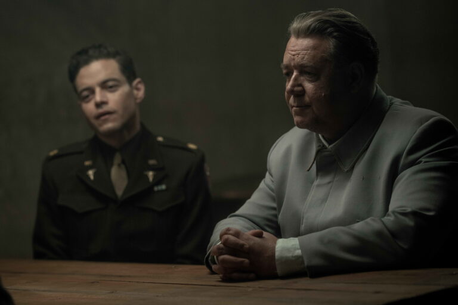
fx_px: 1717
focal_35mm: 135
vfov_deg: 10.2
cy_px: 152
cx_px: 229
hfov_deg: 15.2
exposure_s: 1/60
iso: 640
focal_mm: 135
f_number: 3.2
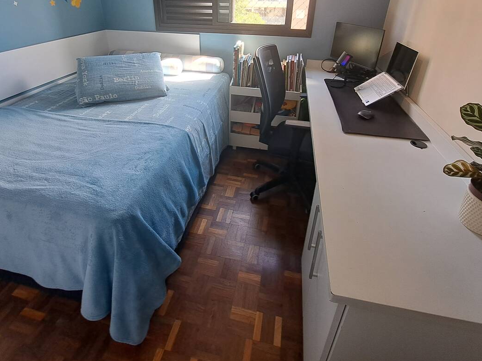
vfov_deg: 69.0
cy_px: 113
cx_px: 237
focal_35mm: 18
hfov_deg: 87.7
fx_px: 251
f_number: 2.2
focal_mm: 1.74
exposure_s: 1/40
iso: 50
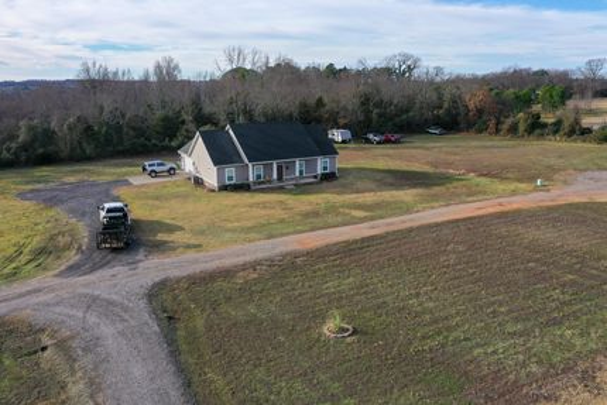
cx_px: 304
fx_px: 472
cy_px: 202
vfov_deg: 46.4
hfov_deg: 65.5
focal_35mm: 28
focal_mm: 10.26
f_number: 5.6
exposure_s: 1/400
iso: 100
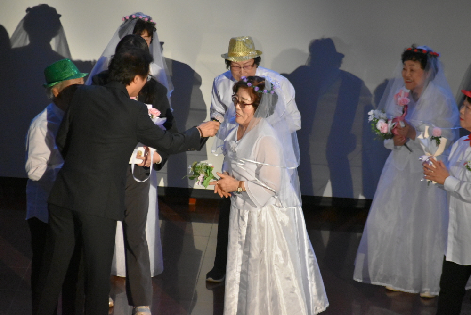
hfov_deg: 8.1
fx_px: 3338
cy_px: 158
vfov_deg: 5.4
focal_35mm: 255
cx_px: 236
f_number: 5
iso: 5000
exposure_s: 1/125
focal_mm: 170
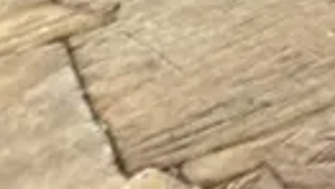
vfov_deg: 5.0
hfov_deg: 8.5
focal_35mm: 213
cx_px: 990
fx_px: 1894
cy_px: 835
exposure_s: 1/121
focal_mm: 6.86
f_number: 1.78
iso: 160
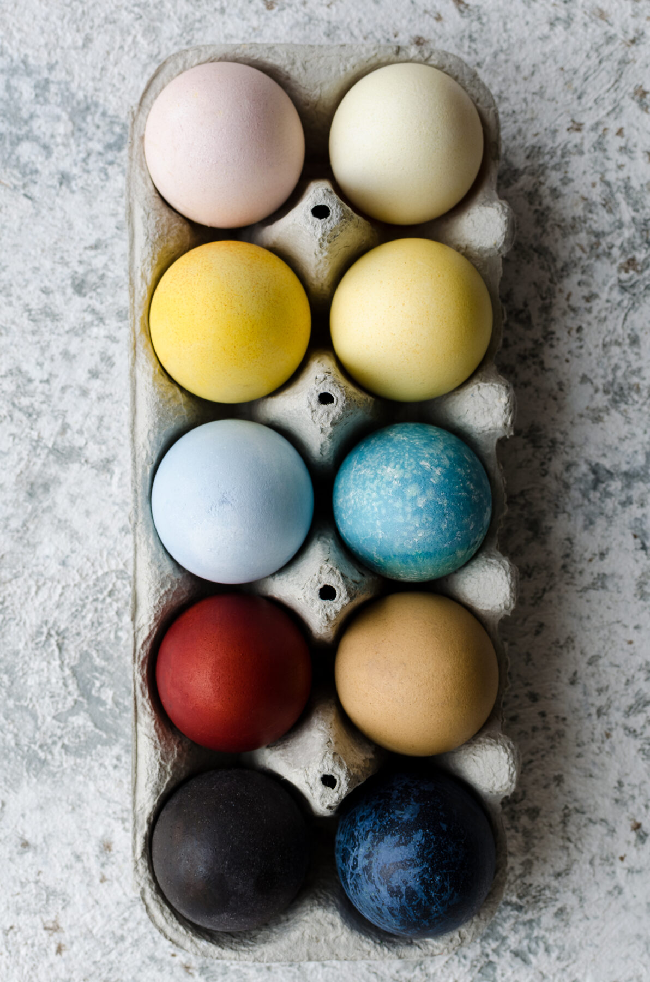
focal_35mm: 52
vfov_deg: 37.9
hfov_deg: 25.6
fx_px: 1428
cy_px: 491
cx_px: 325
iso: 100
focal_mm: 35
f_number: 8
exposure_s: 1/8
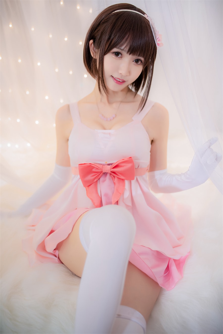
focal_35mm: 35
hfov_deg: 37.9
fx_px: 325
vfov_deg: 54.4
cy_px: 167
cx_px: 112
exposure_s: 1/125
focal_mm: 35
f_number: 1.8
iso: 800
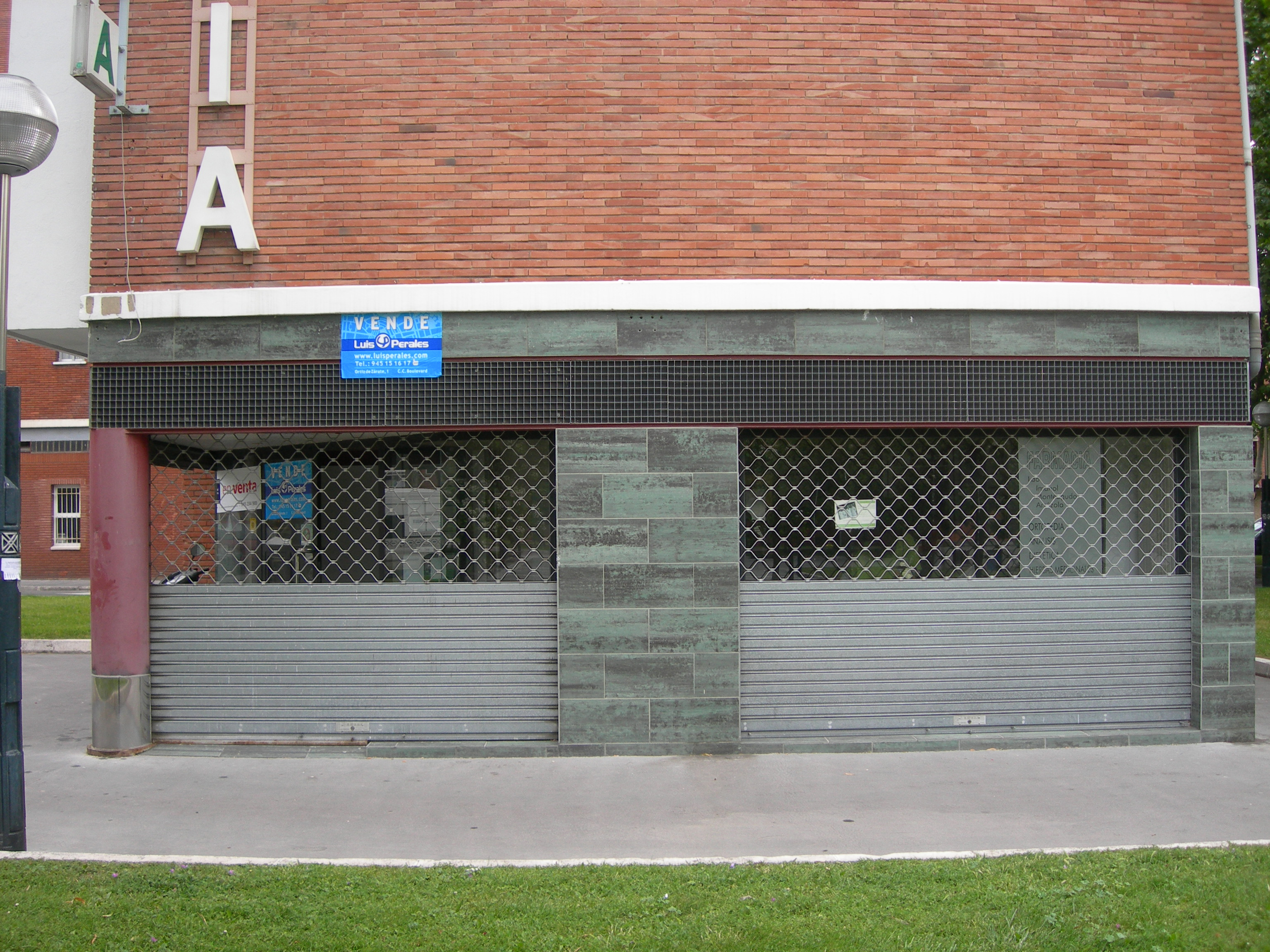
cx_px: 635
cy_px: 476
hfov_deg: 49.0
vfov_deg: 37.7
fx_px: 1394
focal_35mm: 38
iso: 50
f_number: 2.8
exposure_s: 1/221
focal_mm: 7.8
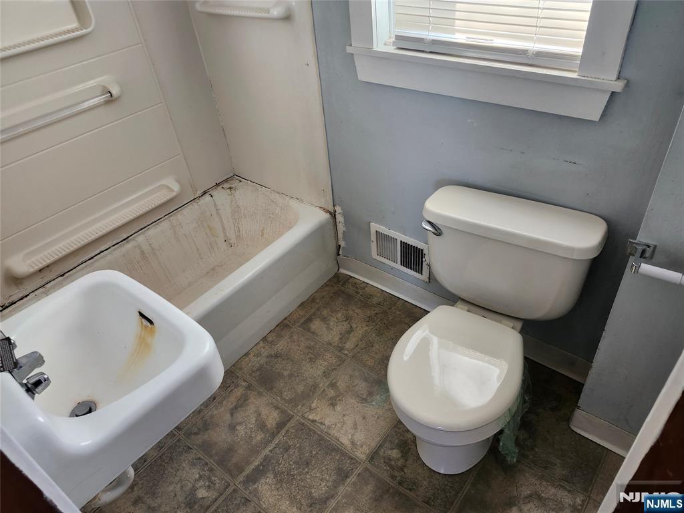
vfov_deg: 58.9
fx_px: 454
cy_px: 256
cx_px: 342
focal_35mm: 23
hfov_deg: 73.9
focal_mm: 5.54
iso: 400
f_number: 1.8
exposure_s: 1/120
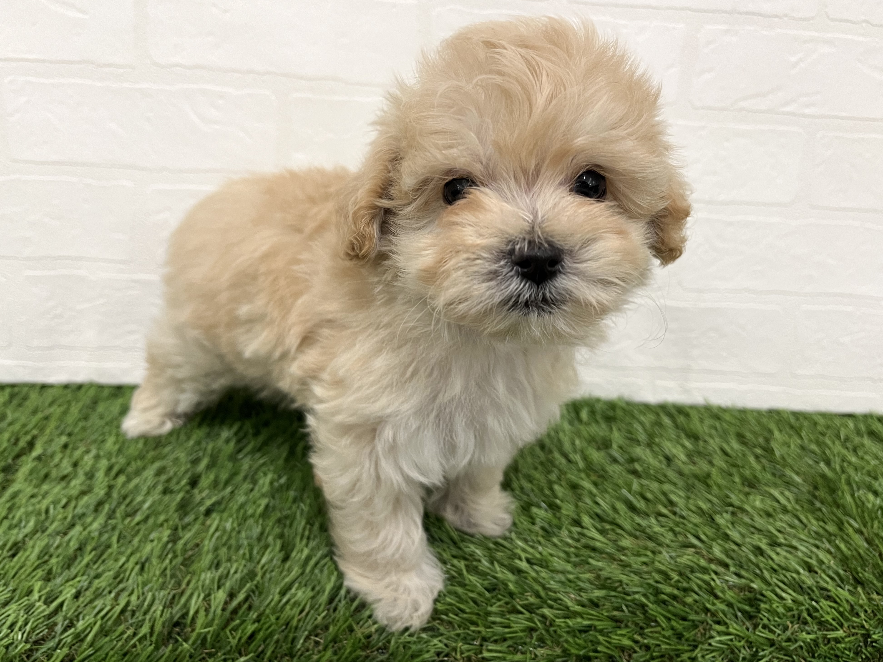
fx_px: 689
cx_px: 451
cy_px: 324
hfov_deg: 65.3
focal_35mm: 27
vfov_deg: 51.3
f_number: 1.6
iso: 125
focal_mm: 5.1
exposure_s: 1/50
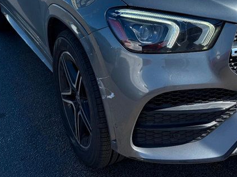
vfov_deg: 24.4
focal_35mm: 58
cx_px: 171
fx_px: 397
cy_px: 11
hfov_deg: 32.7
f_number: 1.78
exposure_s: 1/3279
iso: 100
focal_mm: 6.76
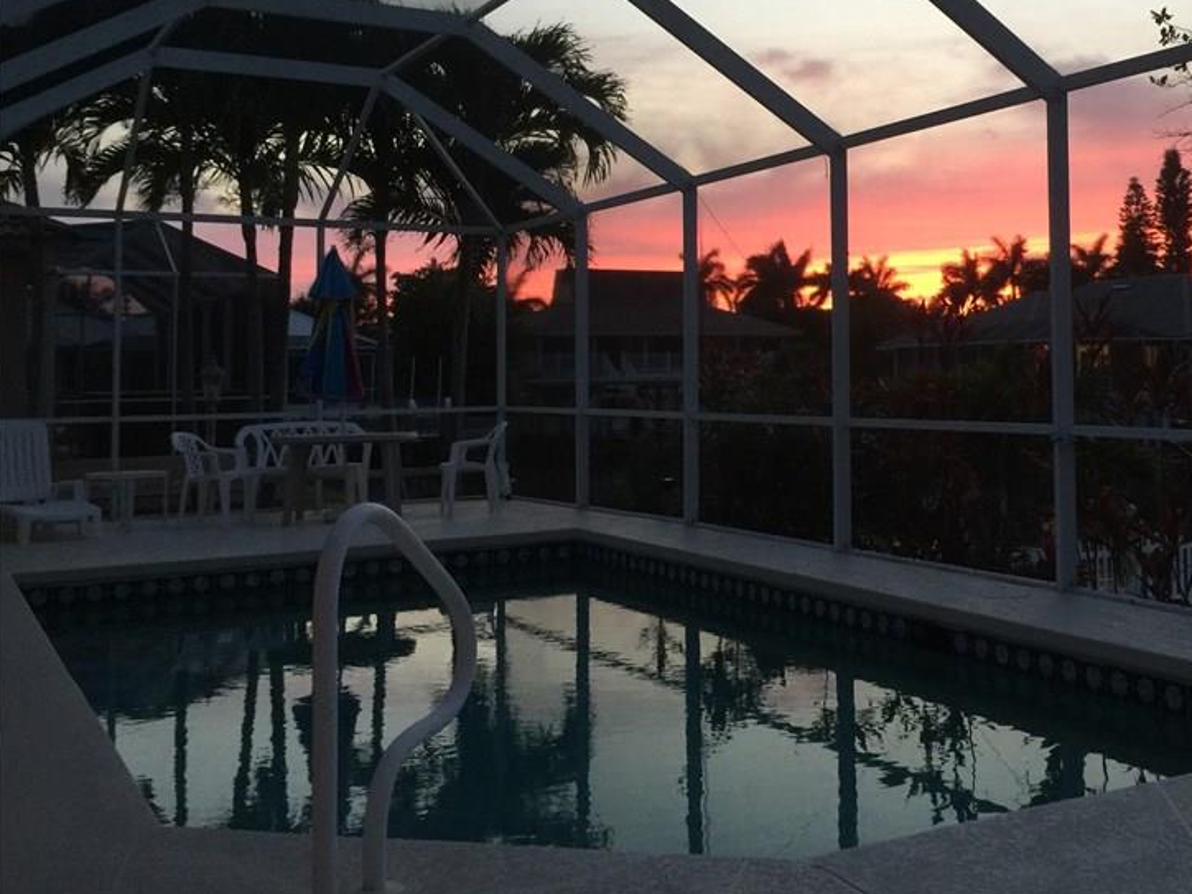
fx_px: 1412
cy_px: 298
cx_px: 836
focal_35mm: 41
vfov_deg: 34.8
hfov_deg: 44.8
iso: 80
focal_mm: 4.15
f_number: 2.2
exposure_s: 1/15
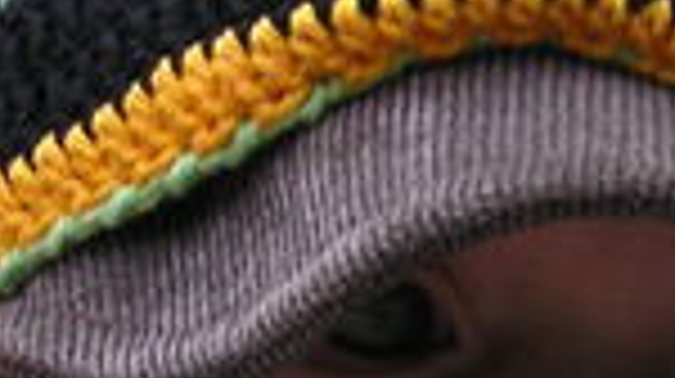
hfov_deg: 10.0
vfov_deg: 5.6
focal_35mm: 215
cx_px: 454
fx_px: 3844
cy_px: 450
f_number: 2.8
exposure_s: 1/350
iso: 50
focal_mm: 6.1
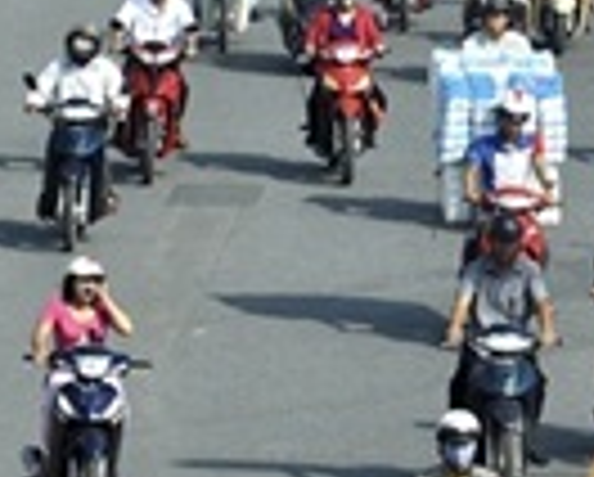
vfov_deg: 2.9
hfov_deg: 3.6
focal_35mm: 536
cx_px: 662
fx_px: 9432
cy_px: -29
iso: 200
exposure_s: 1/1250
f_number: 5.6
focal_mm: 105
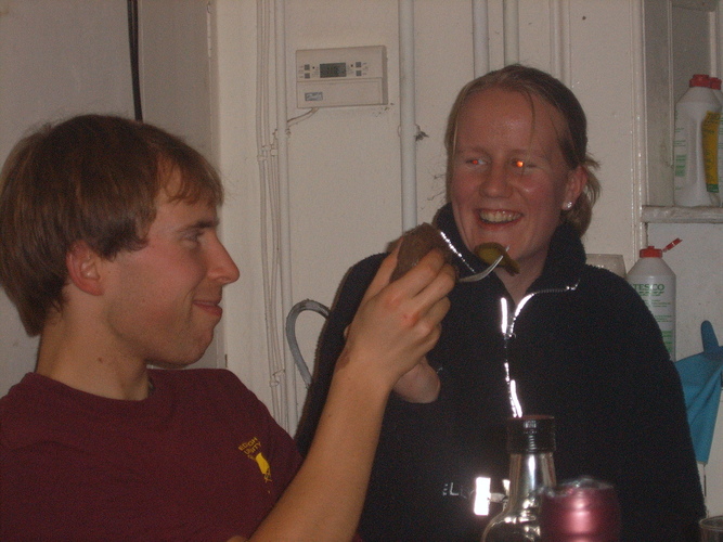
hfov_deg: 18.7
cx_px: 362
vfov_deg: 14.1
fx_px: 2193
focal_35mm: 105
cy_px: 271
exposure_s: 1/60
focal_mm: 17.4
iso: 152
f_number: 4.8
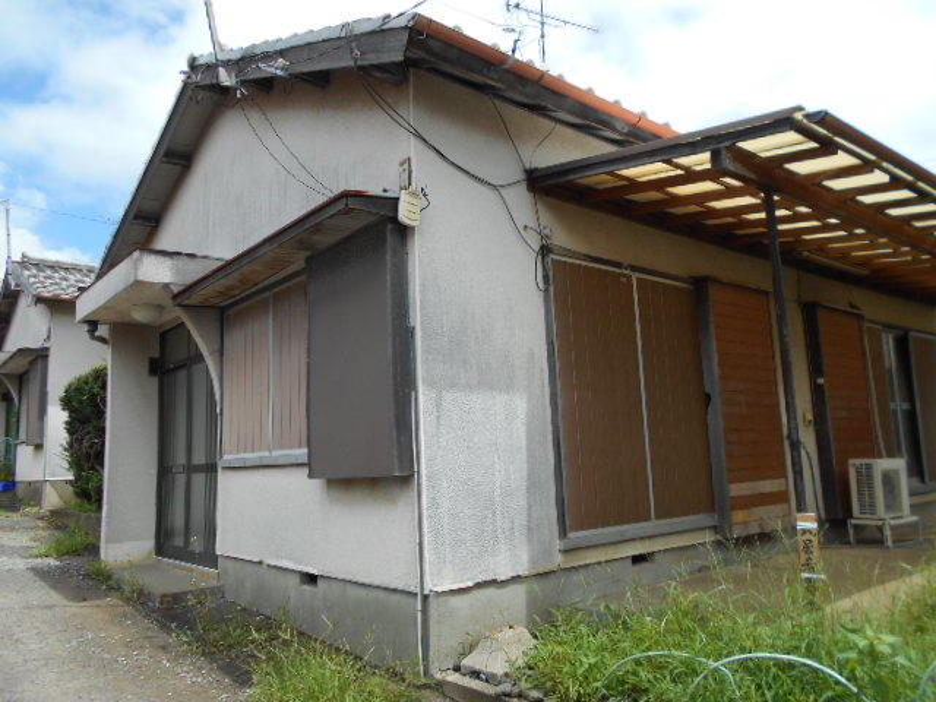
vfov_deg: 53.1
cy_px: 351
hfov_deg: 67.3
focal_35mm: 26
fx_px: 703
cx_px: 468
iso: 80
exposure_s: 1/800
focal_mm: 4.6
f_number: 3.2
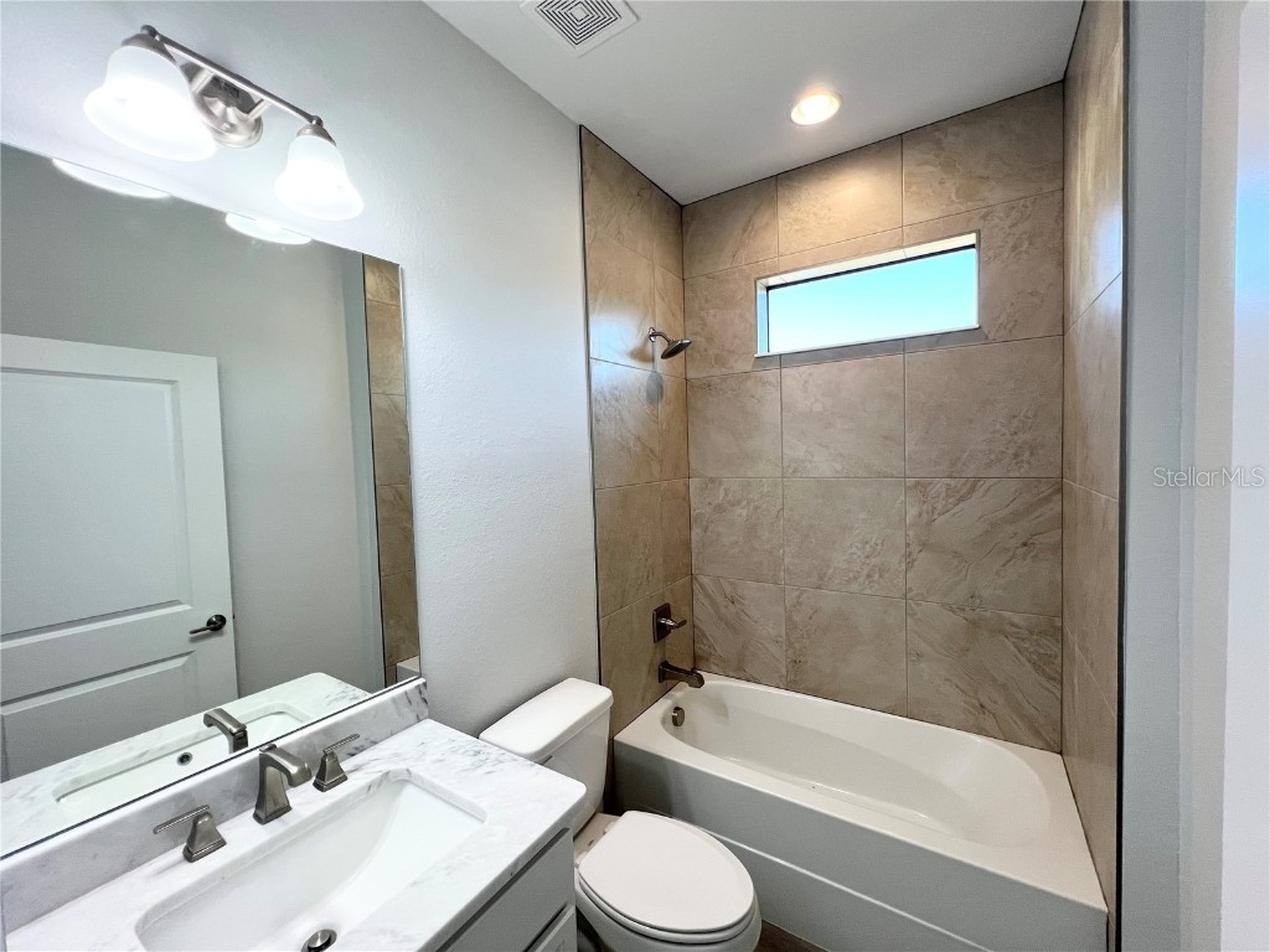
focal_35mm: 13
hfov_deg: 106.2
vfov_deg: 89.9
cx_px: 635
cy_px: 476
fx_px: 477
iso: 100
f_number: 1.8
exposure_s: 1/120
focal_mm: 1.57
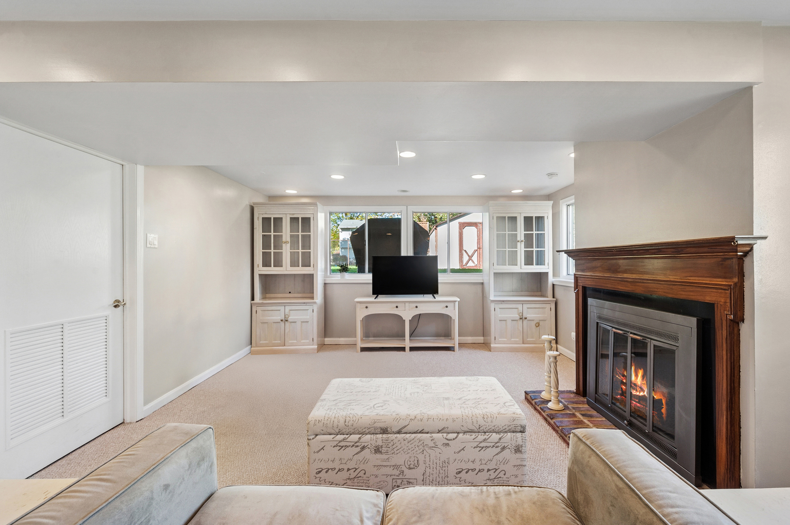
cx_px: 395
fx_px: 329
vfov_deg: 77.3
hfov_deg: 100.4
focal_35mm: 15
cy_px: 262
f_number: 8
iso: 400
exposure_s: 1/30
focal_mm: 15
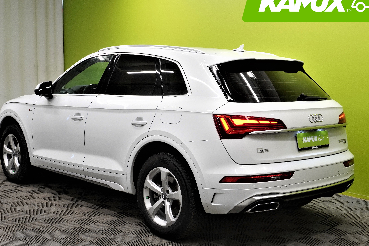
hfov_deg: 39.1
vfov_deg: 26.7
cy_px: 121
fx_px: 519
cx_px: 184
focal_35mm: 51
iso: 320
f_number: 7.1
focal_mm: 27
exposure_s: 1/20
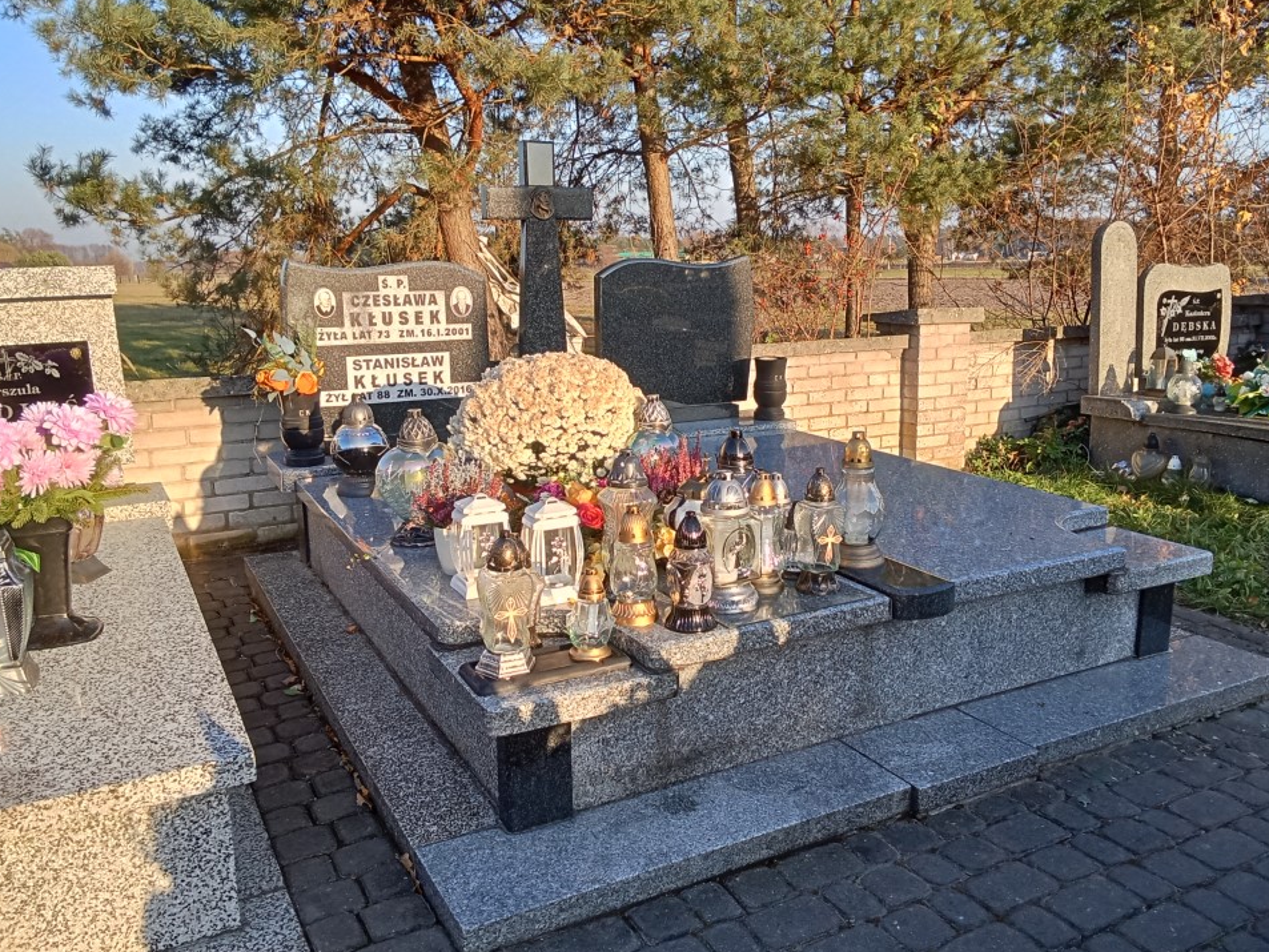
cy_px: 469
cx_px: 662
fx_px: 1063
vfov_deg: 48.2
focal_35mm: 29
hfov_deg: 61.6
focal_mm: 2.79
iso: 100
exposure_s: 1/538
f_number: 2
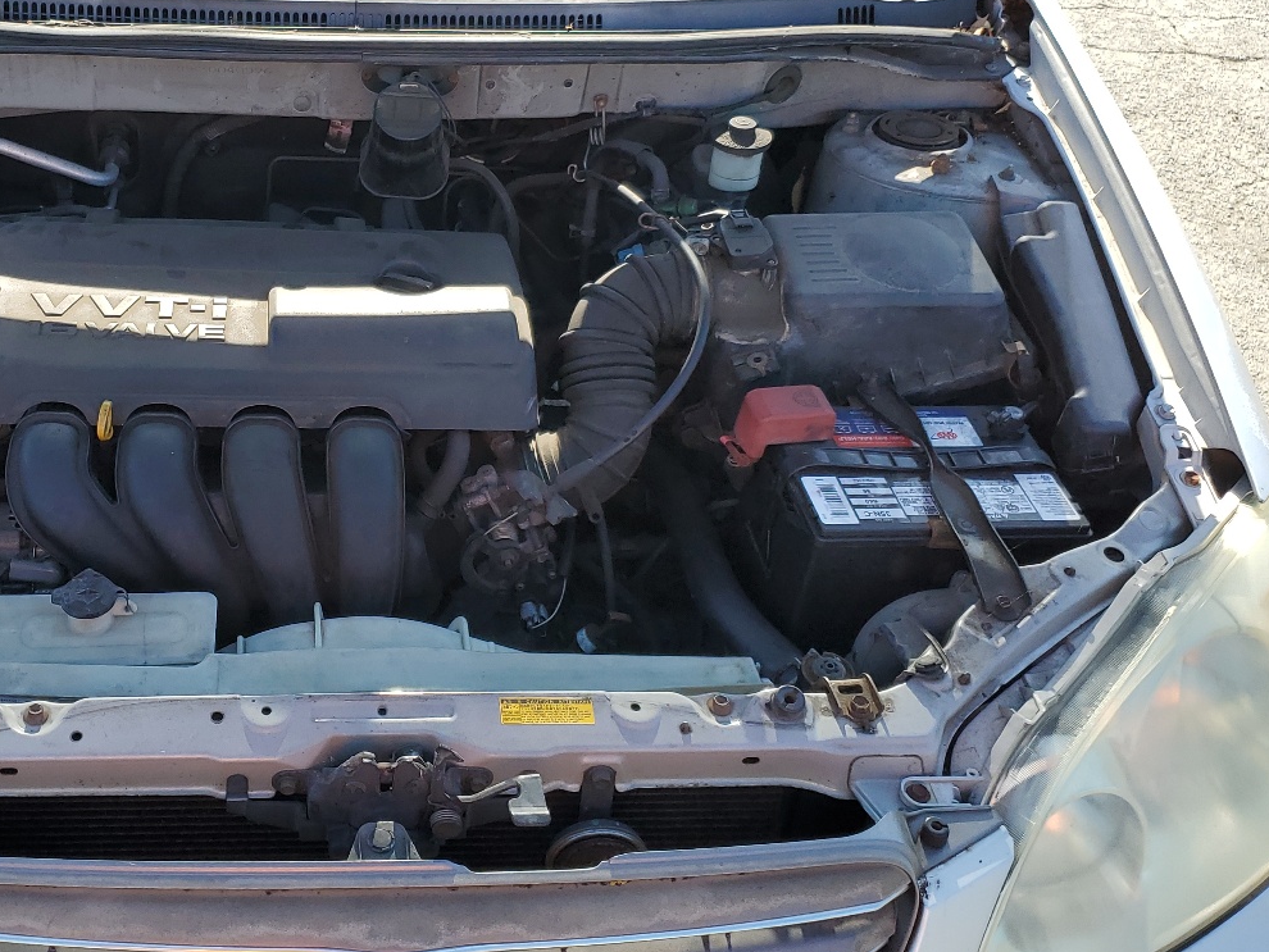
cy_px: 384
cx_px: 363
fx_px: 1540
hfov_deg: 43.7
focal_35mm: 42
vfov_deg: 34.3
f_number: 1.5
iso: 50
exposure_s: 1/909
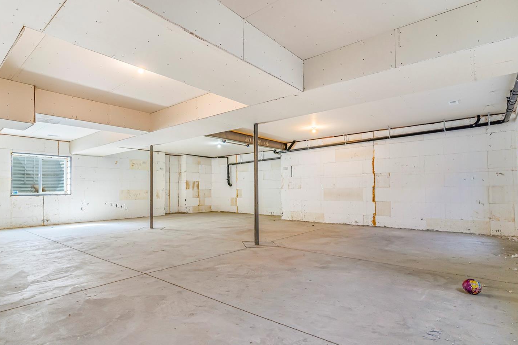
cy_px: 186
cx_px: 239
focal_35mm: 19
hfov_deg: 86.8
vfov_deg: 64.4
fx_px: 273
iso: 320
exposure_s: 1/4
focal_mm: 17
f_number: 10
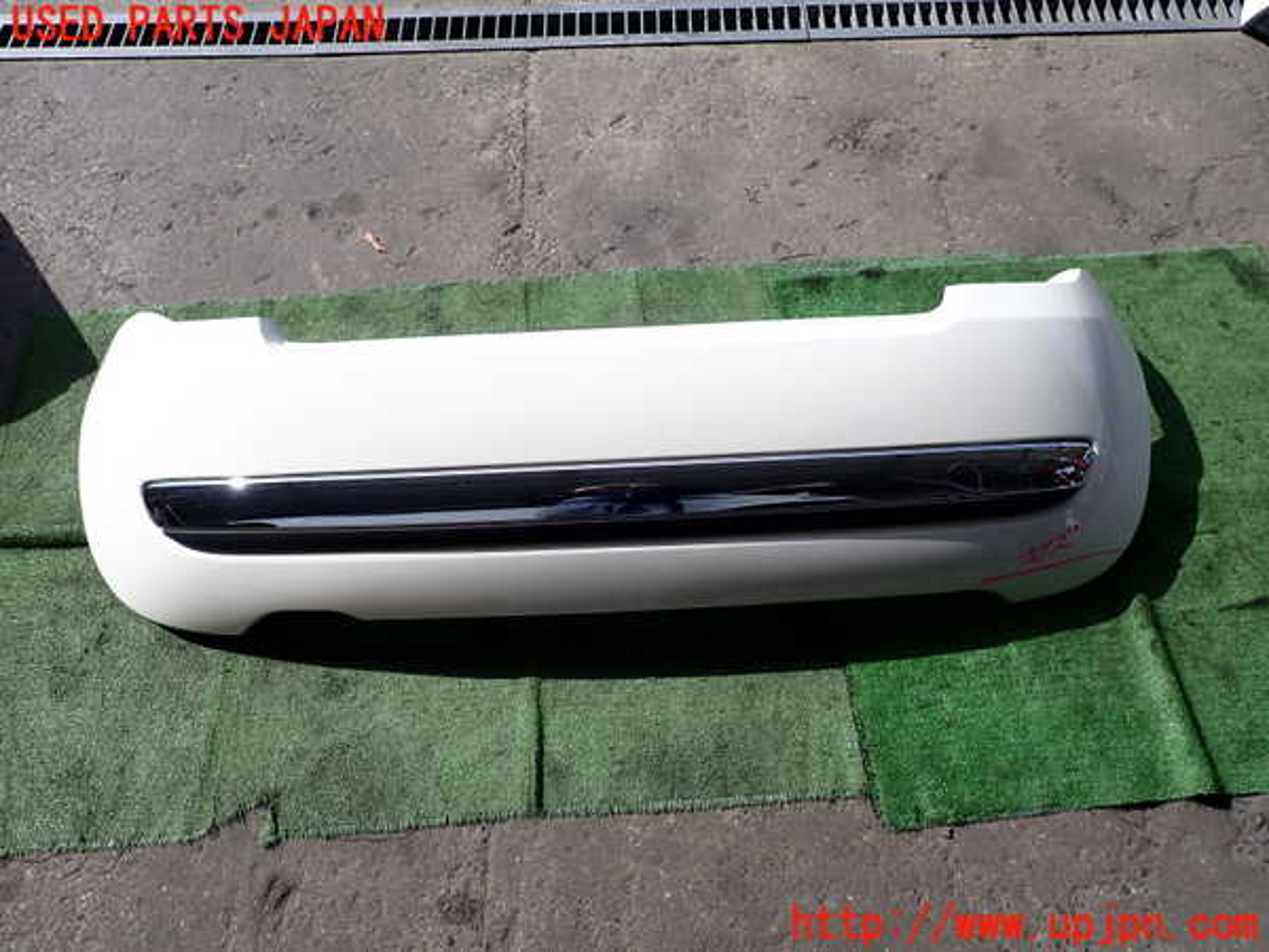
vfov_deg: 54.9
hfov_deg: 69.4
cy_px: 476
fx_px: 916
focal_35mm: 25
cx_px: 634
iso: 100
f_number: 8
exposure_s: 1/160
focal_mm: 4.5
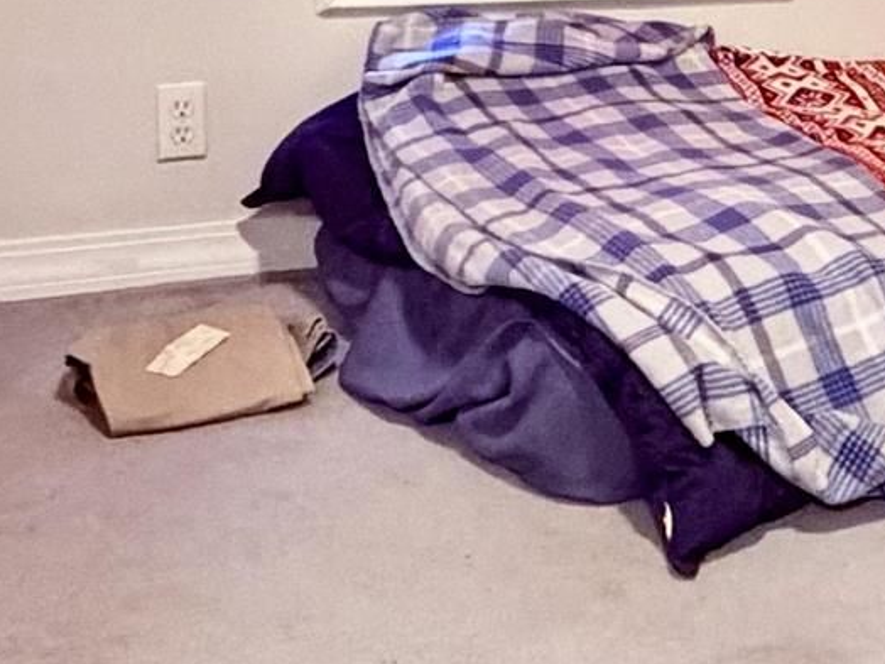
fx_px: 2096
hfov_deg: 22.5
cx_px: 964
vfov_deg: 17.6
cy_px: 2
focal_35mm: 82
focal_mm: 2.22
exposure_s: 1/60
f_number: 2.2
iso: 1250
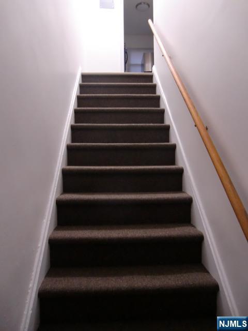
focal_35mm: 24
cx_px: 124
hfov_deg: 56.8
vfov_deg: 71.6
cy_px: 166
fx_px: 229
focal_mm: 4.3
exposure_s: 1/8
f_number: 3.2
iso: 400
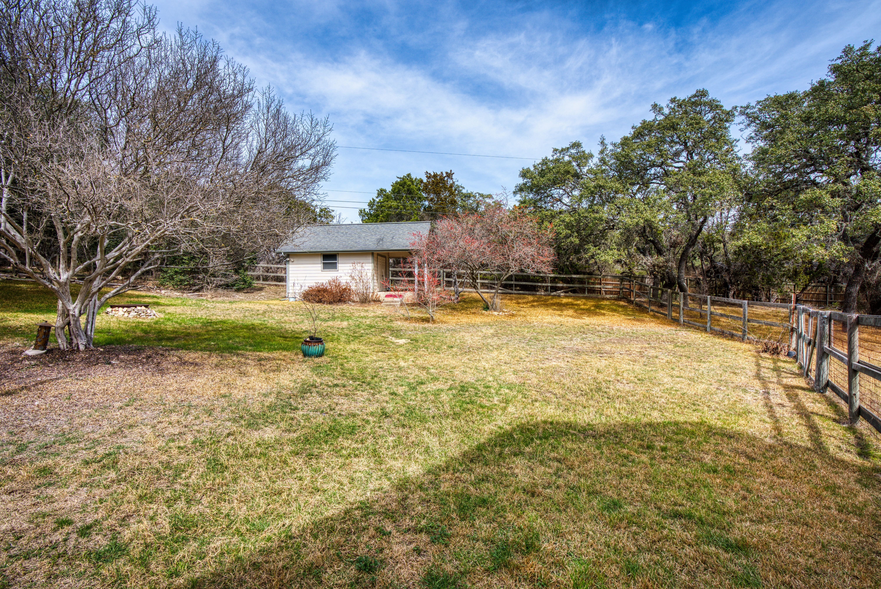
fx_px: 392
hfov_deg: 96.7
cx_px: 440
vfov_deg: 73.8
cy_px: 294
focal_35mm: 16
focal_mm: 16
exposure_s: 1/20
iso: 100
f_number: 11
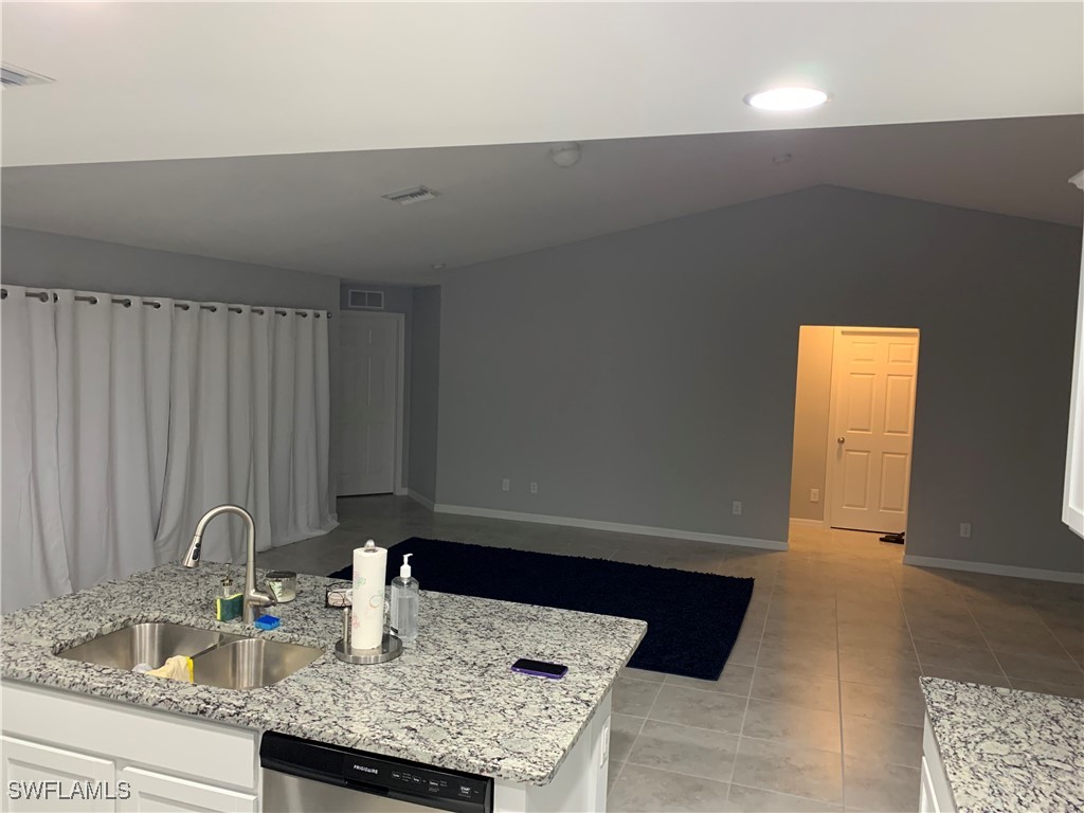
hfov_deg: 67.3
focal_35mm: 26
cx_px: 542
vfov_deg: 53.1
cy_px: 406
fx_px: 814
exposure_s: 1/60
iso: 250
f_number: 1.8
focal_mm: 4.25
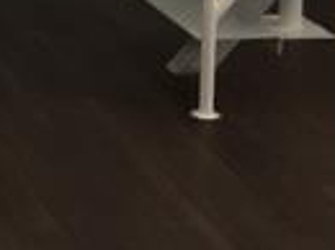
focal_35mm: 161
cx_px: -317
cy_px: -160
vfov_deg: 8.9
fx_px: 1555
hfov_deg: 11.2
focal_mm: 4.15
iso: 50
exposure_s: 1/120
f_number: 2.2
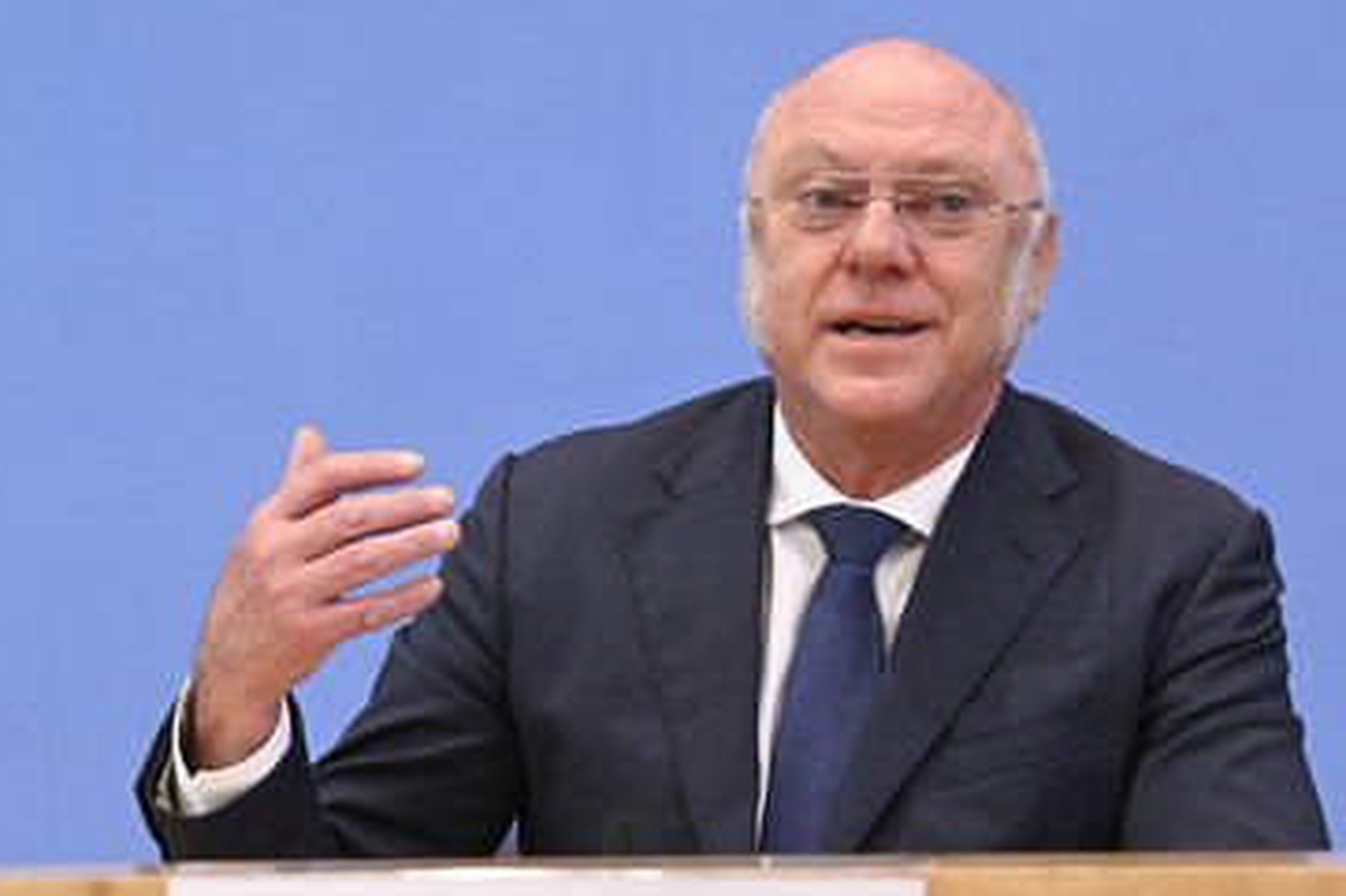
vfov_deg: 12.2
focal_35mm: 112
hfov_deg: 18.3
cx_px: 638
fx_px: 4185
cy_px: 487
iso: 4000
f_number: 6.3
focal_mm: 90
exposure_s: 1/500
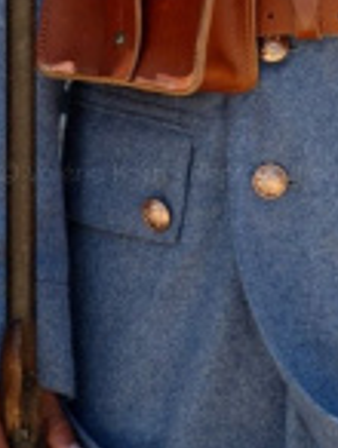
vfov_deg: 1.7
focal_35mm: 1180
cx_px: 349
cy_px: -288
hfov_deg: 1.3
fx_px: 15318
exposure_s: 1/800
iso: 125
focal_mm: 200
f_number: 5.6
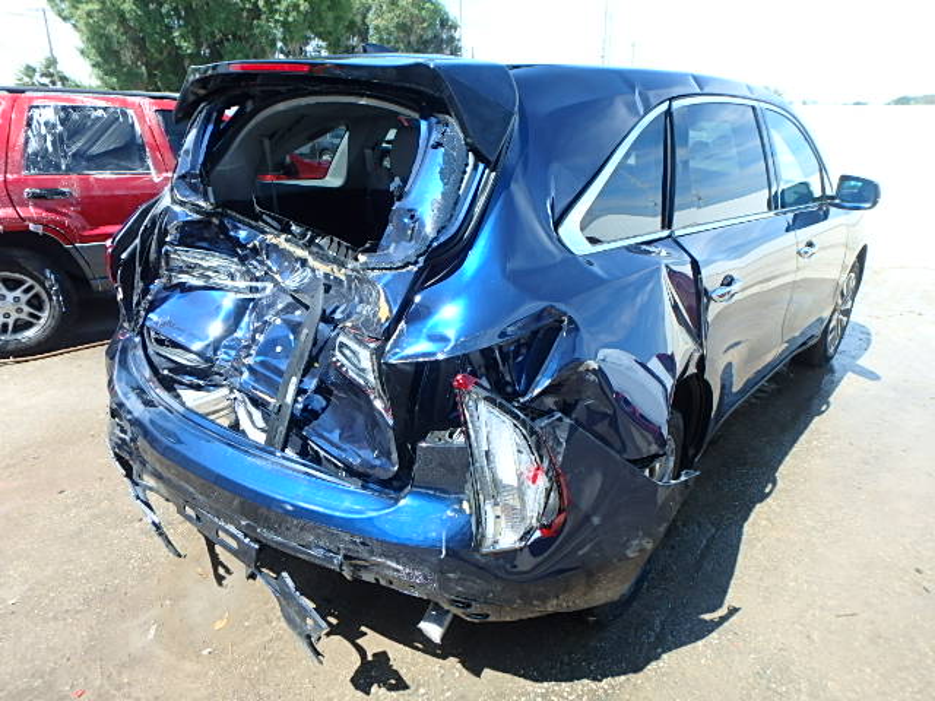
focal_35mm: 21
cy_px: 350
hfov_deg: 79.0
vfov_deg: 63.4
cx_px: 468
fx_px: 567
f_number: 3.5
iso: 125
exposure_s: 1/320
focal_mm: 3.7
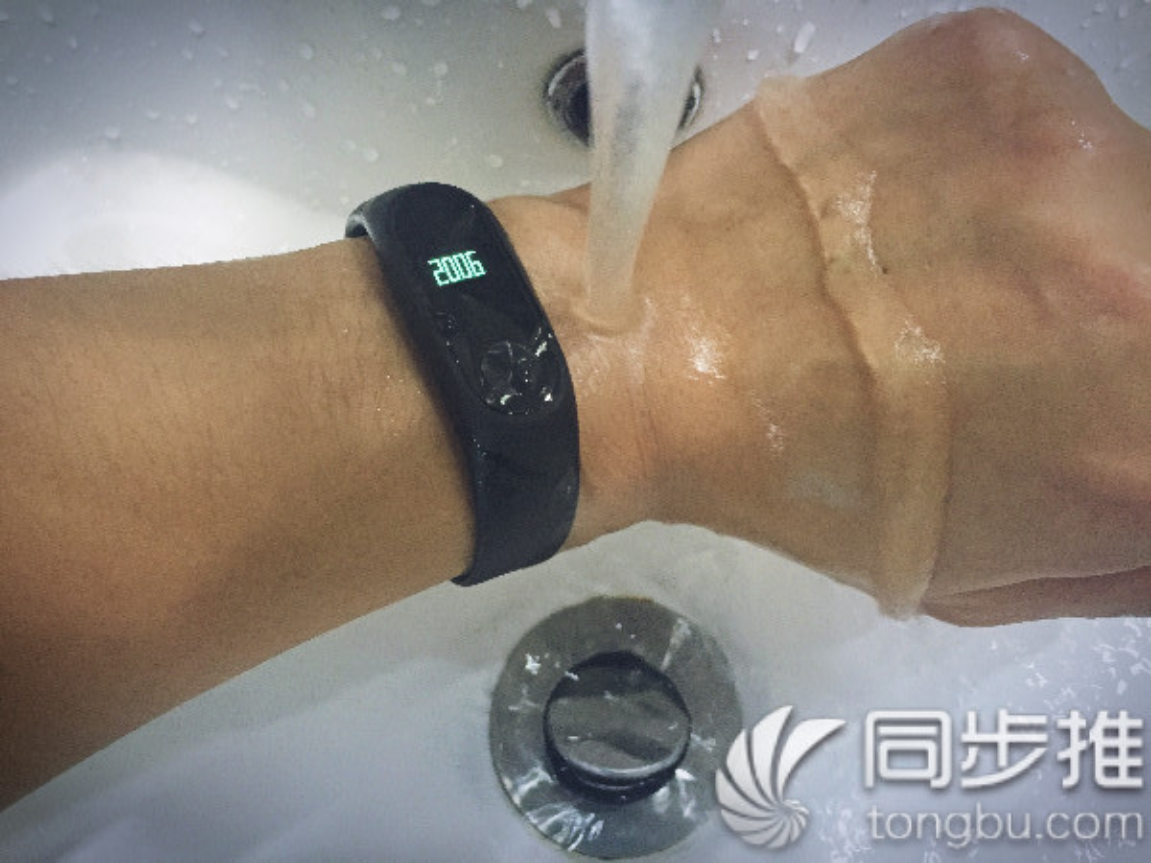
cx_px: 576
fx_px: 964
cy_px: 432
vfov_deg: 48.2
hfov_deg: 61.7
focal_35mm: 29
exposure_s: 1/25
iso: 250
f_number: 2.2
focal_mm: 4.15
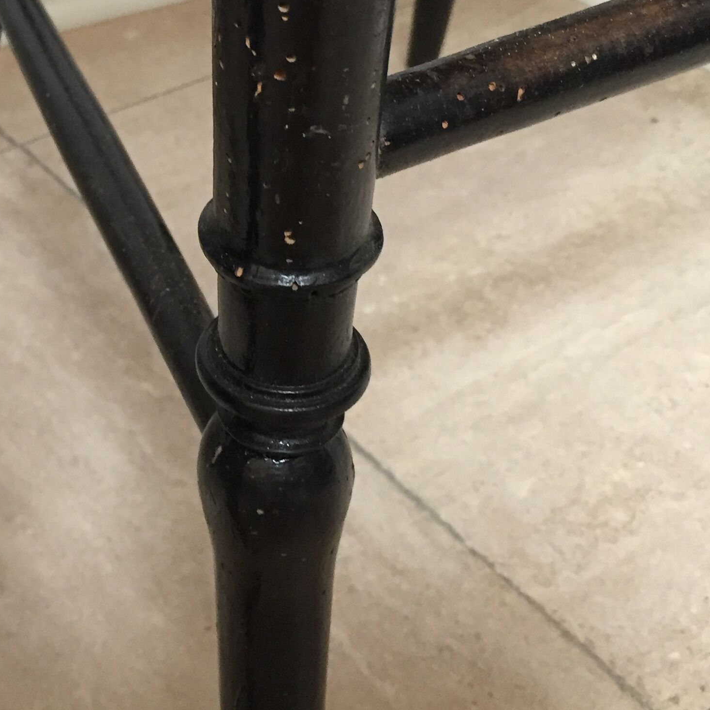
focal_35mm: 57
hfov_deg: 29.0
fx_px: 1323
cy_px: 130
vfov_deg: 29.3
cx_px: 93
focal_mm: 4.15
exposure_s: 1/33
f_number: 2.2
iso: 200
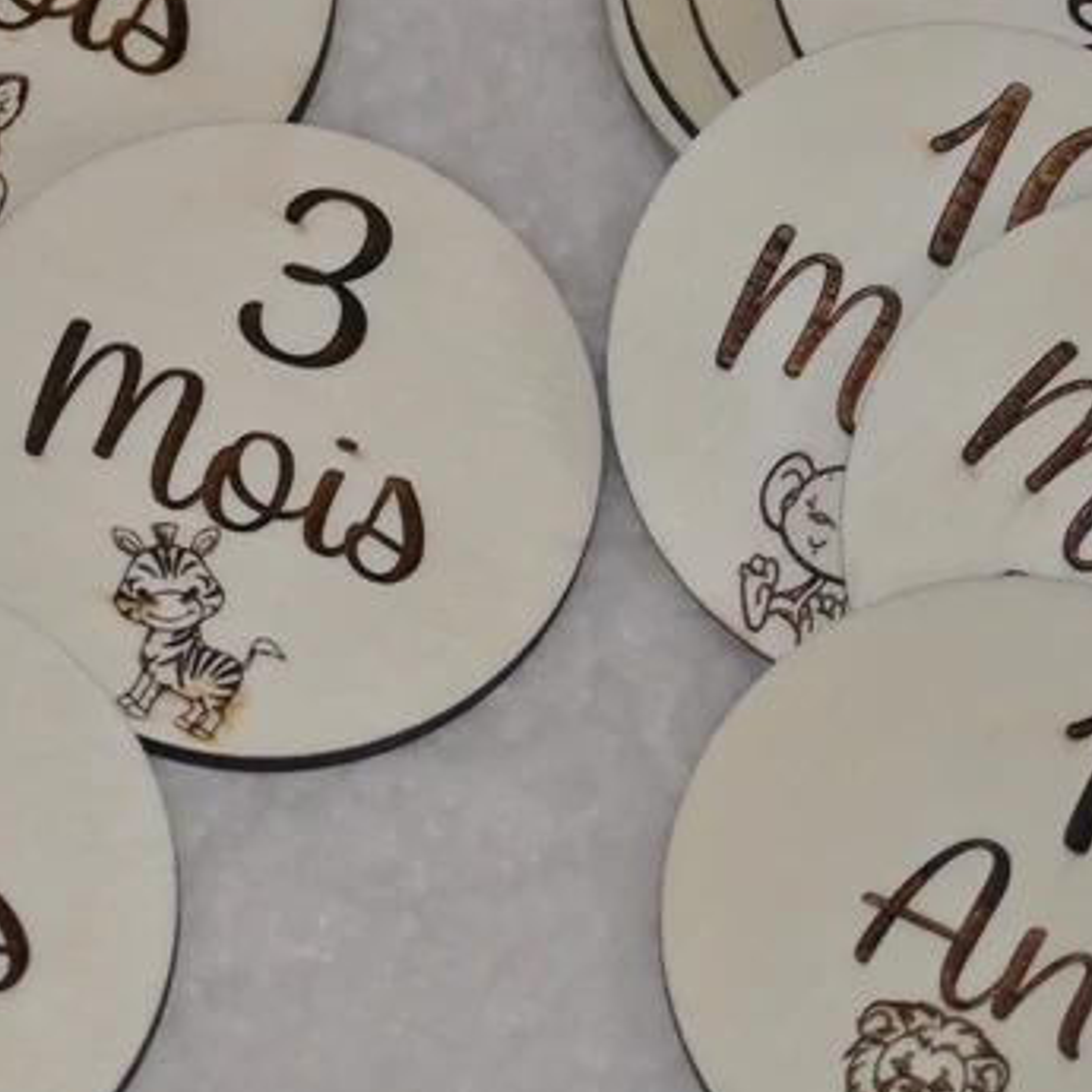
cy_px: 418
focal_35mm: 207
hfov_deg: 8.4
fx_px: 7388
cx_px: 218
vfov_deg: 8.5
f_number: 4
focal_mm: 70
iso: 200
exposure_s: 1/60
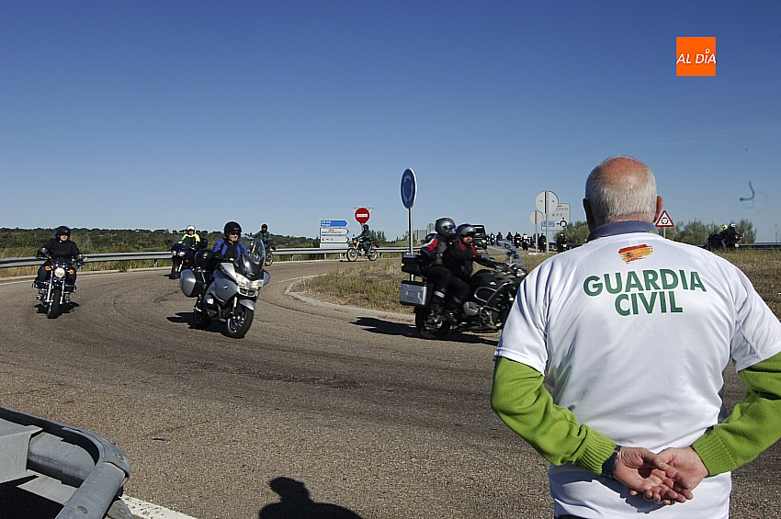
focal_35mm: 36
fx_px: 780
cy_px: 260
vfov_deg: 36.8
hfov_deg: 53.2
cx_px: 390
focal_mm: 24
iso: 250
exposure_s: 1/160
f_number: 15
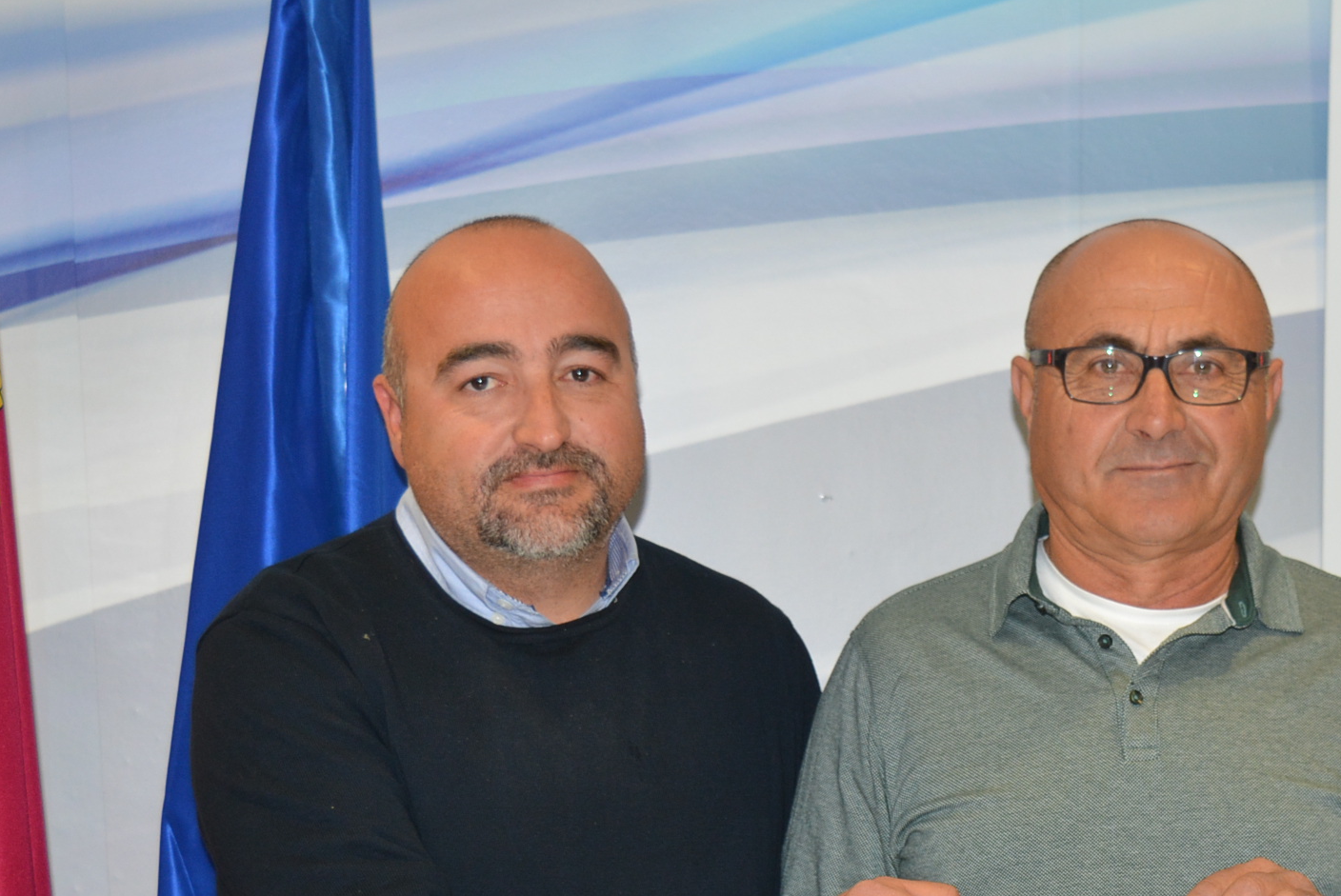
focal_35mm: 86
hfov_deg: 23.3
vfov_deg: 15.6
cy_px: 920
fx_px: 3208
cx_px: 1055
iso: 400
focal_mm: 27
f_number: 4
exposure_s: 1/60
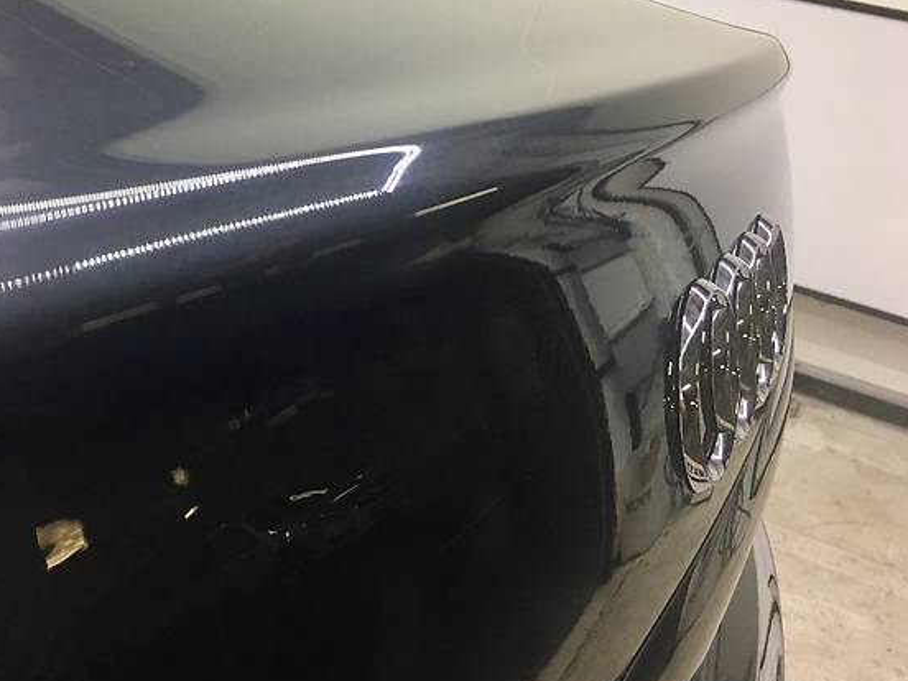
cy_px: 278
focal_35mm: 42
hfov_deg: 44.0
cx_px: 281
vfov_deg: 34.3
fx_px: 1102
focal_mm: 4.2
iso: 64
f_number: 2.2
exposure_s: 1/17
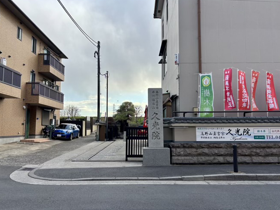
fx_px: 227
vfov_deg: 49.8
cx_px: 140
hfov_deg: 63.4
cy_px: 107
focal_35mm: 28
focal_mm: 5.96
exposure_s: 1/1912
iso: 50
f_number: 1.6
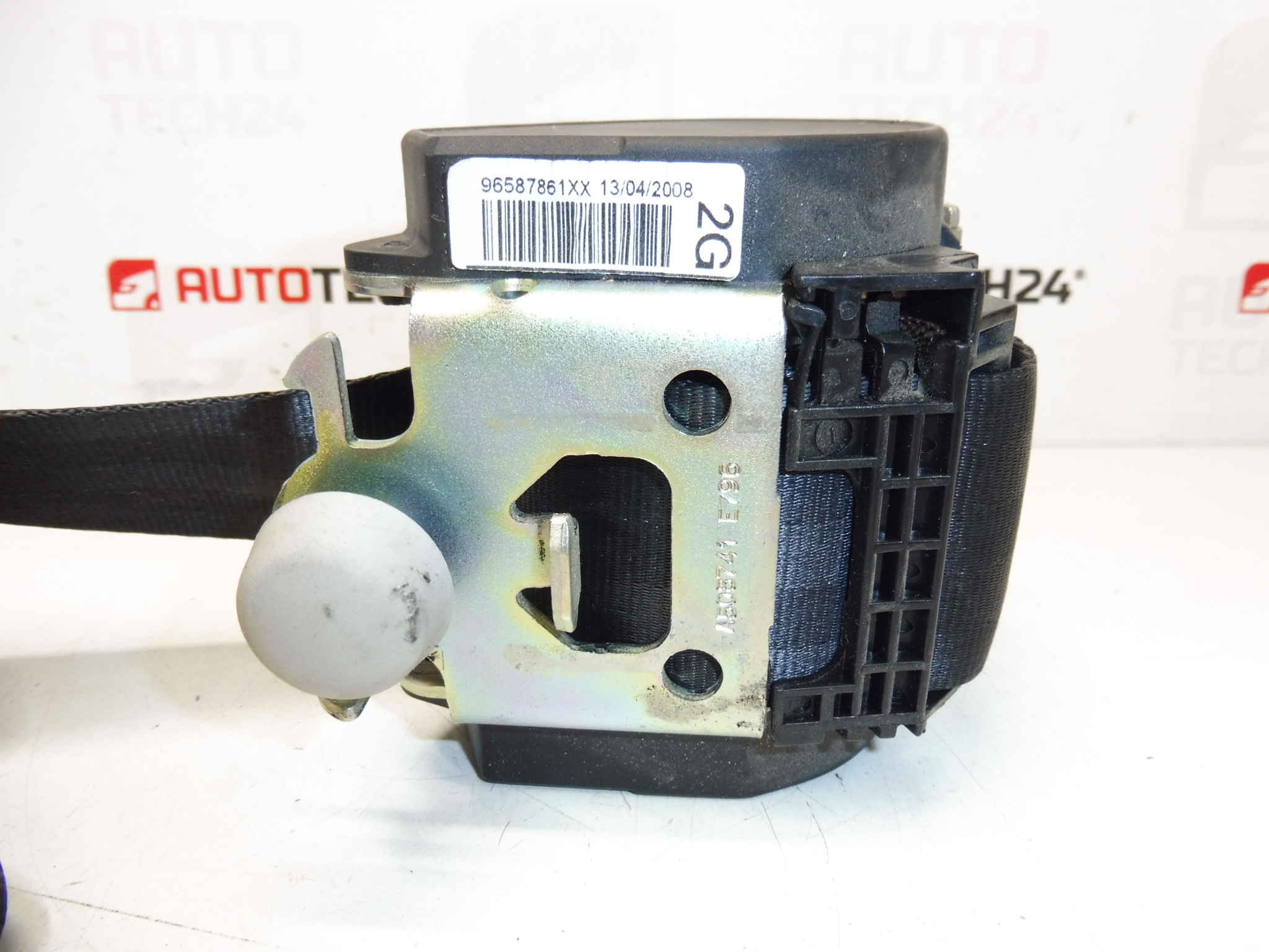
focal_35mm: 25
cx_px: 634
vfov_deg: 54.9
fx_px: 916
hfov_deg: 69.4
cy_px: 476
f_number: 3.5
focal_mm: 4.4
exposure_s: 1/60
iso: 200
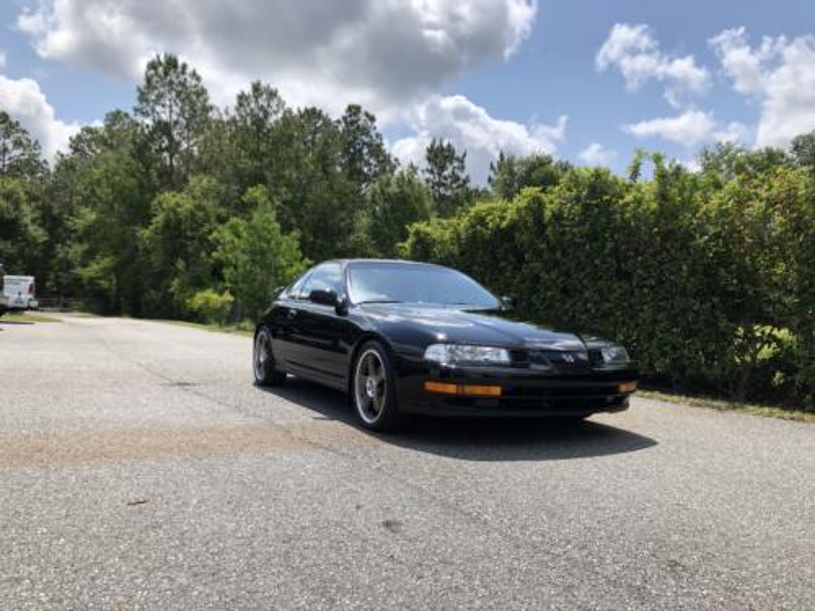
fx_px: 659
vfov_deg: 49.7
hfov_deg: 63.4
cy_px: 306
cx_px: 408
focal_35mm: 28
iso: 20
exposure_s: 1/1372
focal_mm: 4
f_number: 1.8
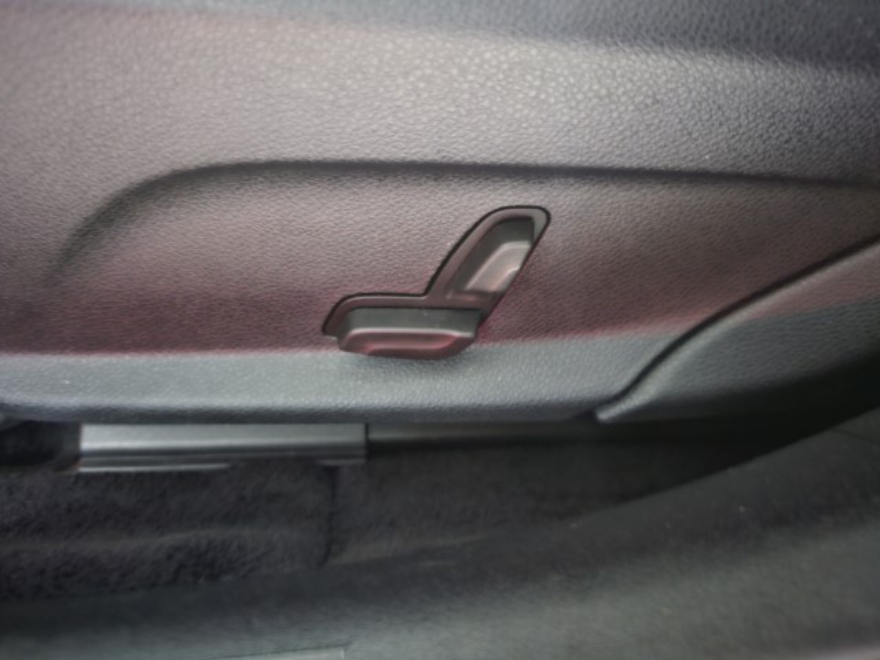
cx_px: 440
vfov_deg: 58.9
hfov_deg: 73.9
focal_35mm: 23
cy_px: 330
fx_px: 585
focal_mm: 6.3
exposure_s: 1/11
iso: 1600
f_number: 1.7
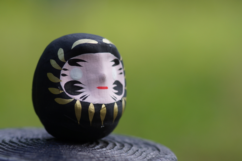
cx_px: 121
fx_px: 1008
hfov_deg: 13.7
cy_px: 80
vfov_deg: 9.1
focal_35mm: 150
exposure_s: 1/160
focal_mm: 100
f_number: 3.5
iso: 100
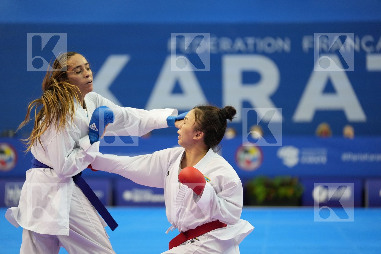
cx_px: 190
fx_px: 1429
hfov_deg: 15.2
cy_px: 127
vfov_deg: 10.2
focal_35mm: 135
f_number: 2.8
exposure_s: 1/1000
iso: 3200
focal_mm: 135
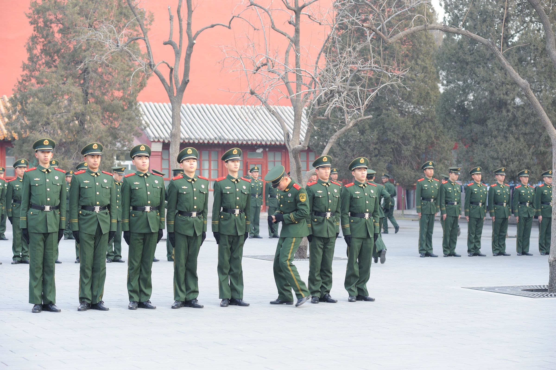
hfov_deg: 23.9
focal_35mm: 85
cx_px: 278
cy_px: 185
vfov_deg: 16.0
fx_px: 1312
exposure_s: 1/80
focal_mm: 85
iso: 200
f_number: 4.5
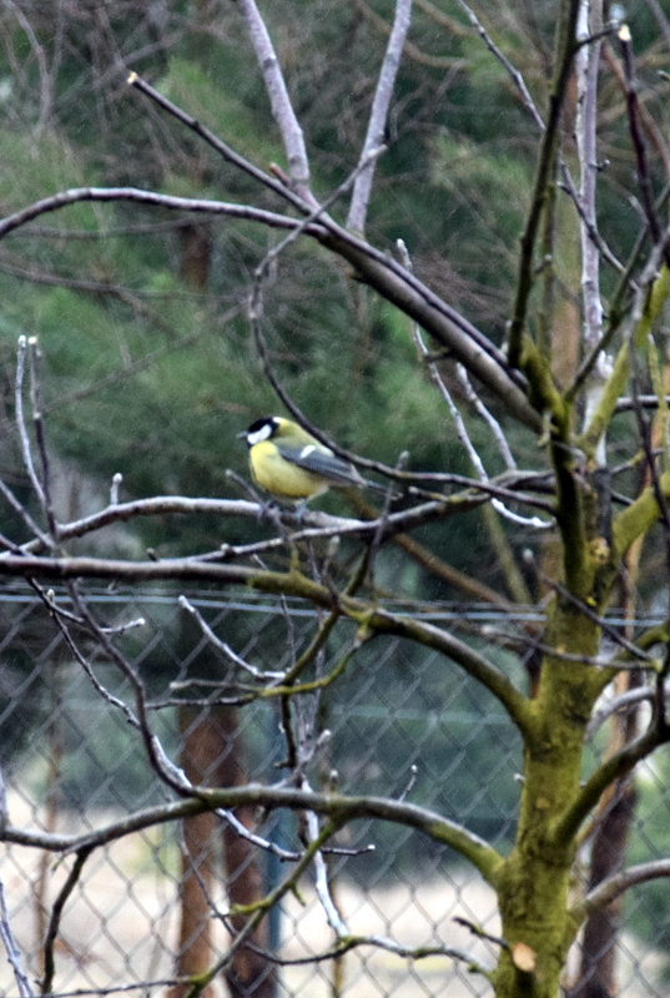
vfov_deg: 13.0
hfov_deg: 8.8
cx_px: 335
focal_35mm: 158
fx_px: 4376
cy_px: 499
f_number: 5.6
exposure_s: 1/125
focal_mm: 105
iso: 1600
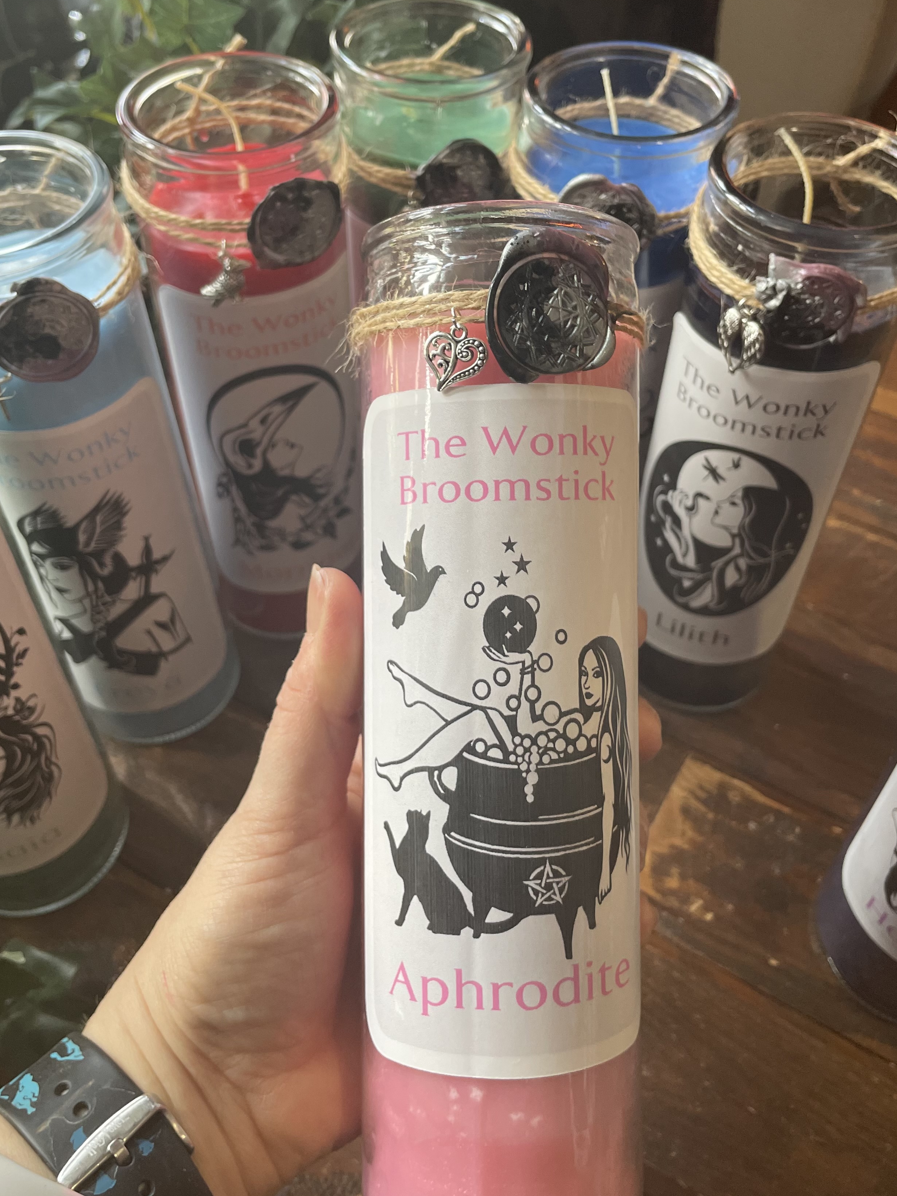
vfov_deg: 56.8
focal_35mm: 32
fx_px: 1106
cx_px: 446
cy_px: 574
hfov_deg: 44.2
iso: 100
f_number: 1.6
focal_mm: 4.2
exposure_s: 1/50
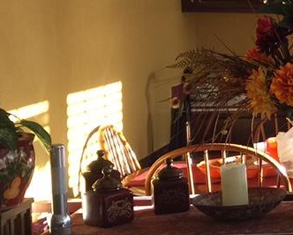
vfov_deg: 14.1
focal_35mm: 109
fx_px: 946
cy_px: 91
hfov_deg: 15.0
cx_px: 549
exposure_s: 1/30
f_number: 2.2
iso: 32
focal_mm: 4.15
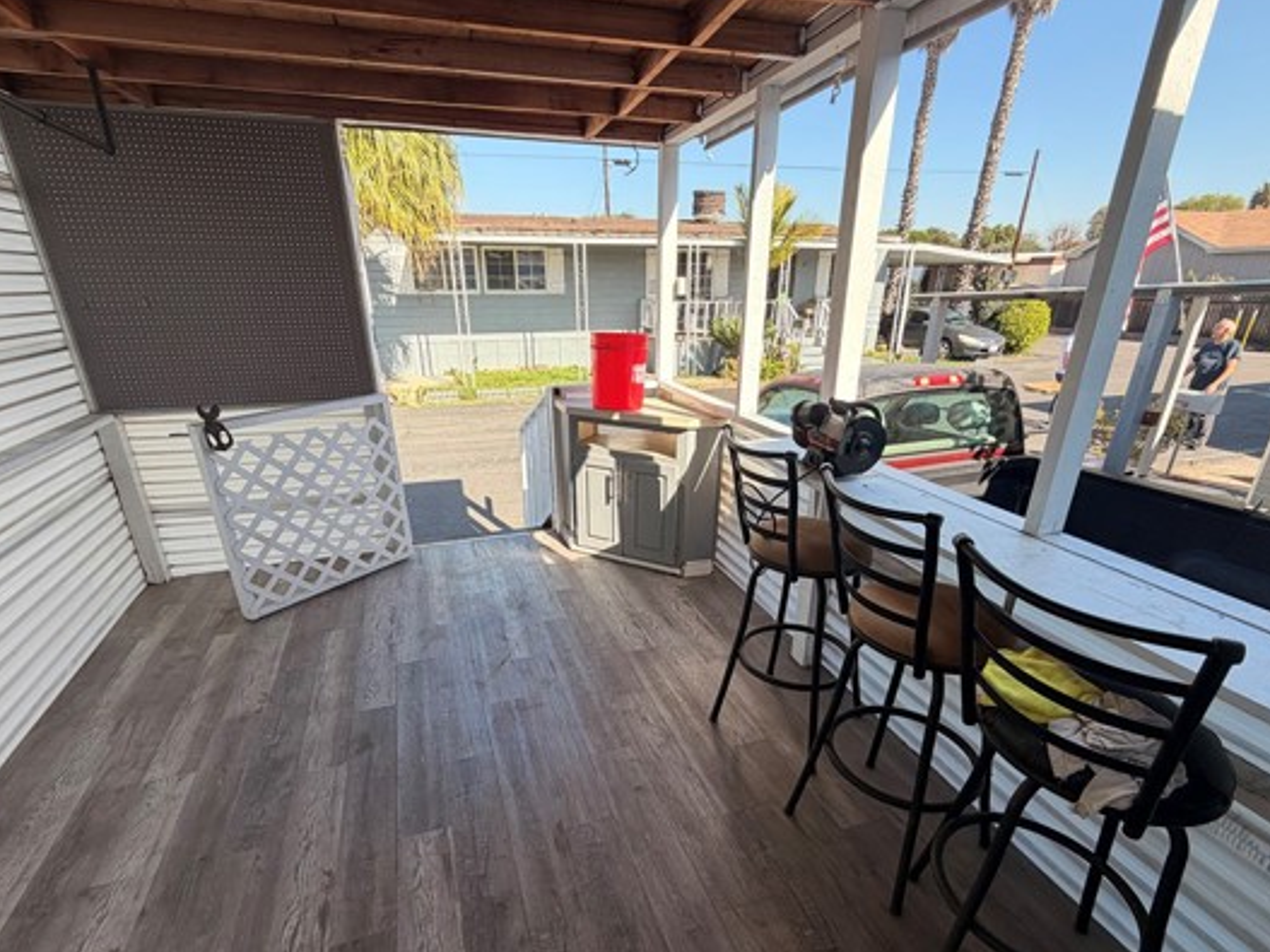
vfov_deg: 74.2
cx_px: 629
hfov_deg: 91.0
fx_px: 624
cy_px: 550
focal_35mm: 17
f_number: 2.2
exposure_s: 1/502
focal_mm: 2.22
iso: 50
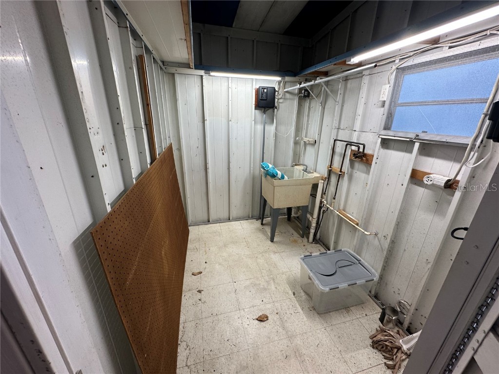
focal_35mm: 14
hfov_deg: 102.1
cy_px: 187
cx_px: 250
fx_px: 202
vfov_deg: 85.7
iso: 100
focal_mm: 2.22
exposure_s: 1/120
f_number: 2.2
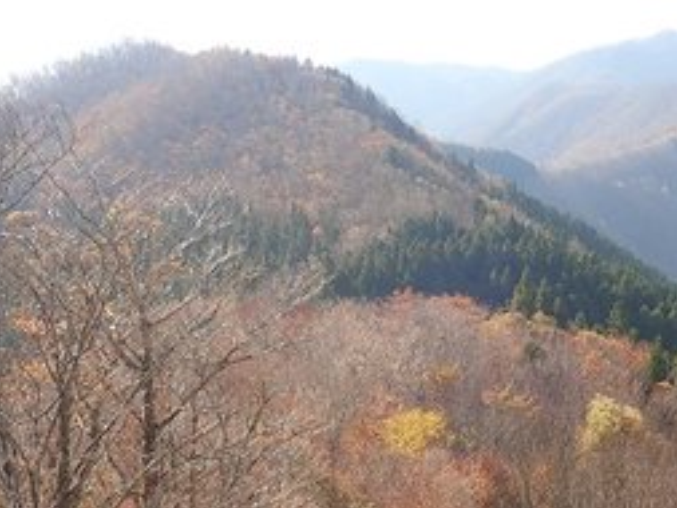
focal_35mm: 60
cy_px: 356
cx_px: 490
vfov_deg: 24.3
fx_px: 1174
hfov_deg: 31.7
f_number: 3.5
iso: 100
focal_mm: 6.86
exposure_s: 1/250
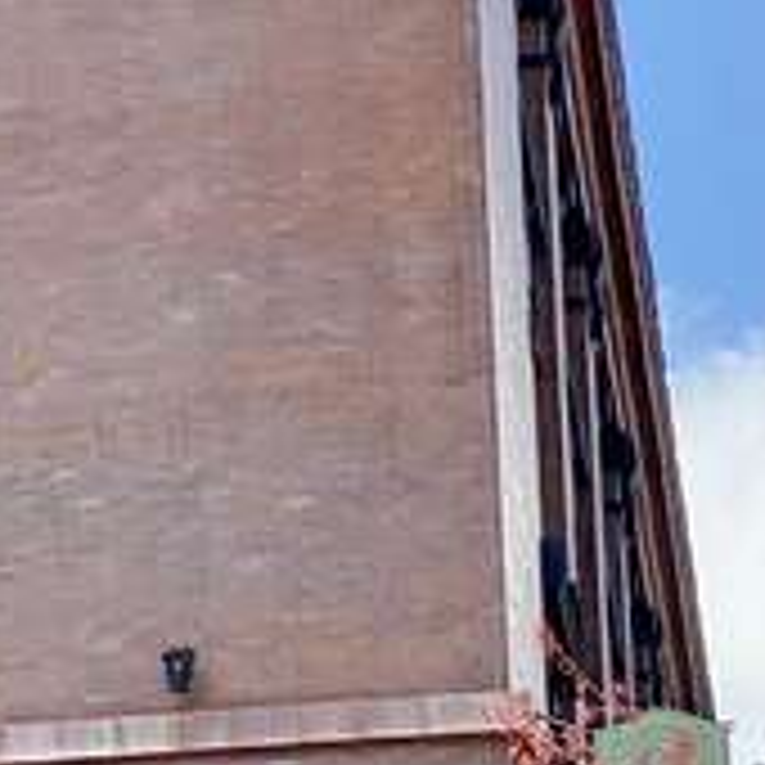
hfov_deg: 8.0
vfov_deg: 8.1
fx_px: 5401
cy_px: -9
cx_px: -292
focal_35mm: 216
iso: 20
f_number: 2
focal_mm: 6
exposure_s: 1/1712
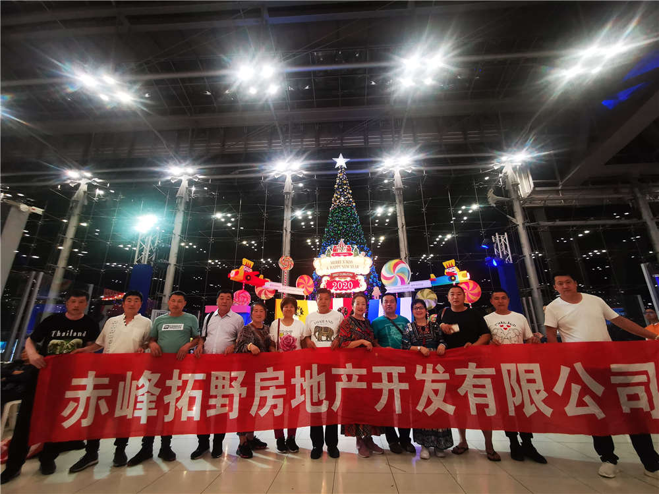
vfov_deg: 78.1
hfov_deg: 94.5
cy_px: 247
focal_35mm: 16
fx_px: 305
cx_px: 330
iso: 250
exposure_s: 1/50
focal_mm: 2.35
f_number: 2.2
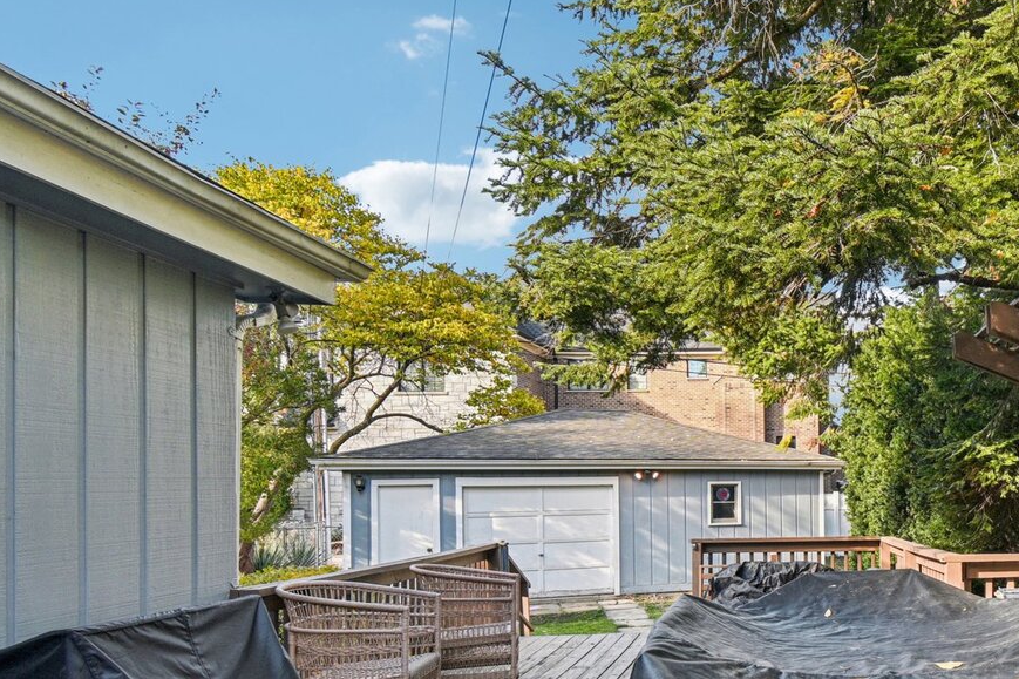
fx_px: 792
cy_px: 507
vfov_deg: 44.9
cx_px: 873
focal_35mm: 28
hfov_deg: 58.2
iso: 100
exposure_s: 1/30
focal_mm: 10
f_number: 8
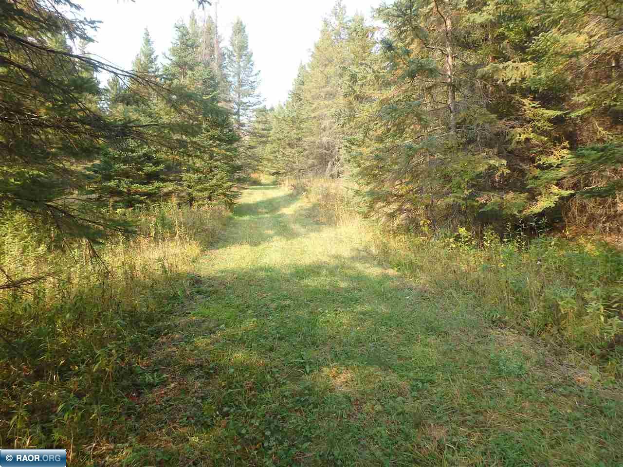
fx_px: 378
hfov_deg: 79.0
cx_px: 312
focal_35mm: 21
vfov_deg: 63.4
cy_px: 234
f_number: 3.5
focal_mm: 3.7
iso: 125
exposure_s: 1/160
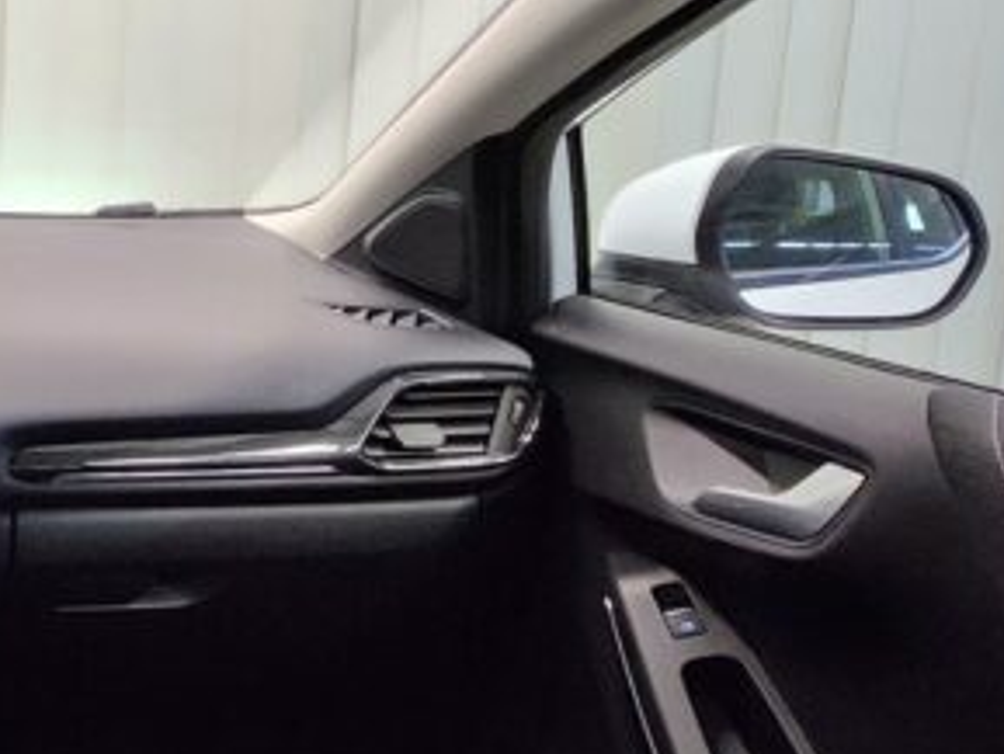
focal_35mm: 46
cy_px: 274
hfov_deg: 30.2
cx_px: -375
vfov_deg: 31.4
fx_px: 1335
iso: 320
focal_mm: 1.74
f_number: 2.2
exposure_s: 1/50
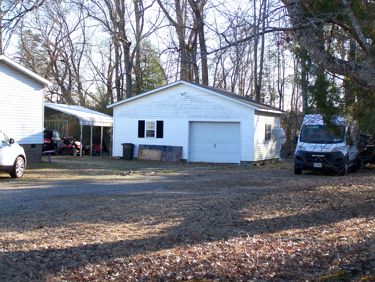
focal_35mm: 75
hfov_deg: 26.0
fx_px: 812
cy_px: 141
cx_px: 188
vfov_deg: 19.6
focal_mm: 12.4
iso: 64
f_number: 3.2
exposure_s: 1/200
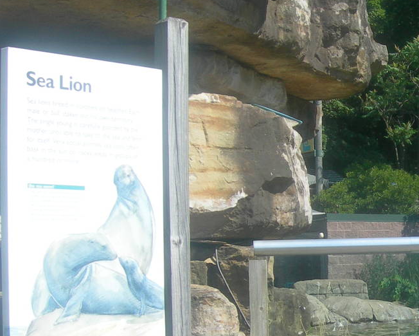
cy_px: 310
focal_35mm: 91
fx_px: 1129
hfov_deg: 20.0
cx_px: 470
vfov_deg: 16.7
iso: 50
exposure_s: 1/355
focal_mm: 7.8
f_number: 4.8
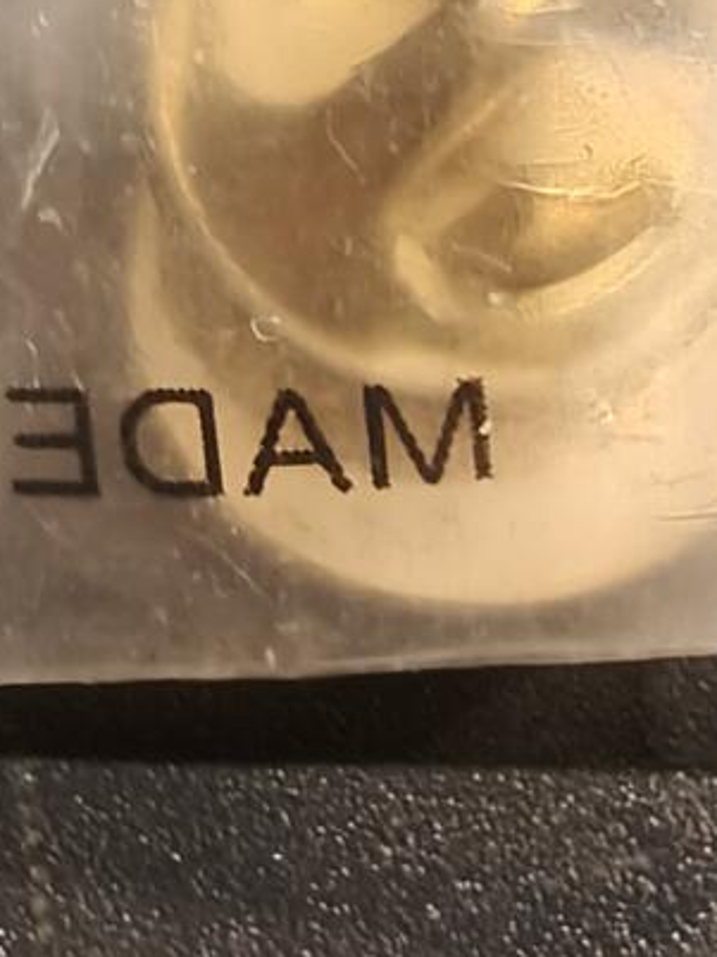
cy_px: 226
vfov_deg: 18.9
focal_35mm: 103
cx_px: 143
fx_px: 2848
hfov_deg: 14.3
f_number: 2
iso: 250
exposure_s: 1/50
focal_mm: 2.32
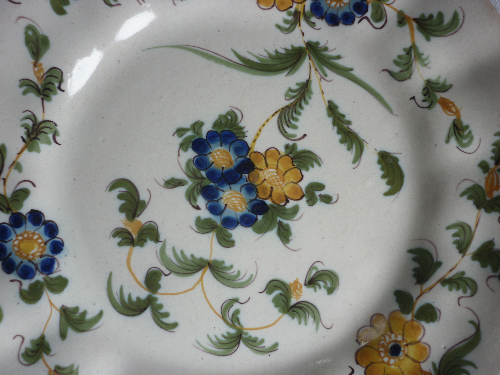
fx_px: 477
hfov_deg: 55.4
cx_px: 250
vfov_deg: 42.9
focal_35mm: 33
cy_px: 188
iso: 80
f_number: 2.8
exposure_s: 1/50
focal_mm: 5.5
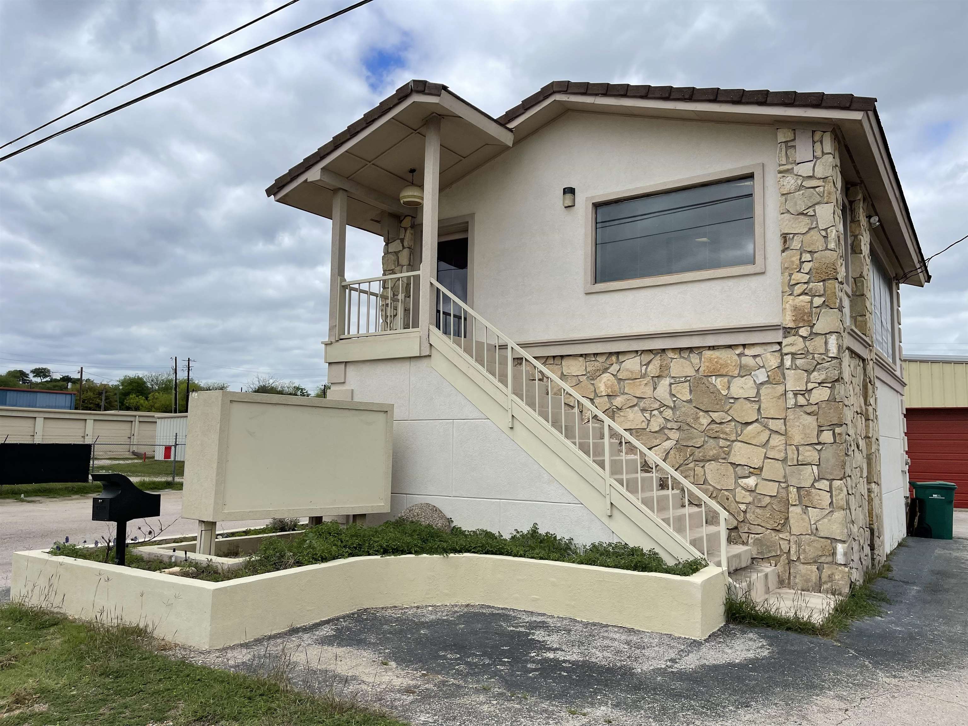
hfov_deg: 69.4
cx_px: 484
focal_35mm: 25
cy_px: 363
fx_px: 699
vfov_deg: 54.9
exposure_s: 1/4717
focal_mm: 5.1
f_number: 1.6
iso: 32
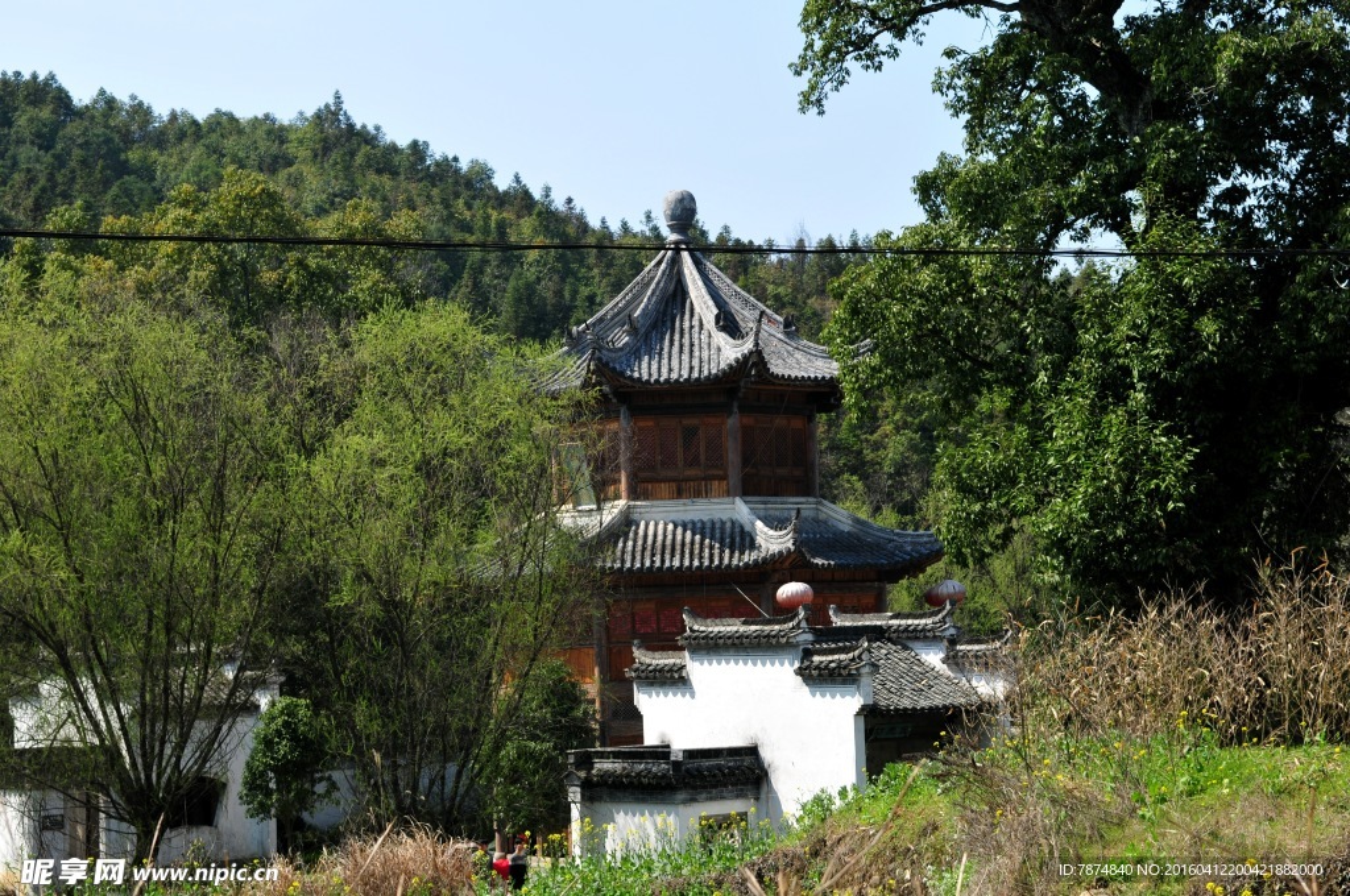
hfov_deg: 29.9
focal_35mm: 68
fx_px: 2528
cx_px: 675
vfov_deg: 20.1
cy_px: 448
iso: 200
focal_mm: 45
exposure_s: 1/400
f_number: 6.3
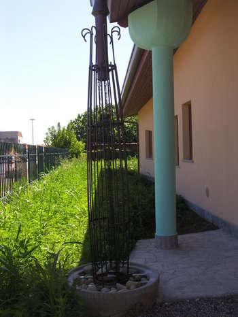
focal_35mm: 39
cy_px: 158
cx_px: 119
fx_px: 357
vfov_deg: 47.8
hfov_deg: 36.9
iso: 50
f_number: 5
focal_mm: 10
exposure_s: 1/144
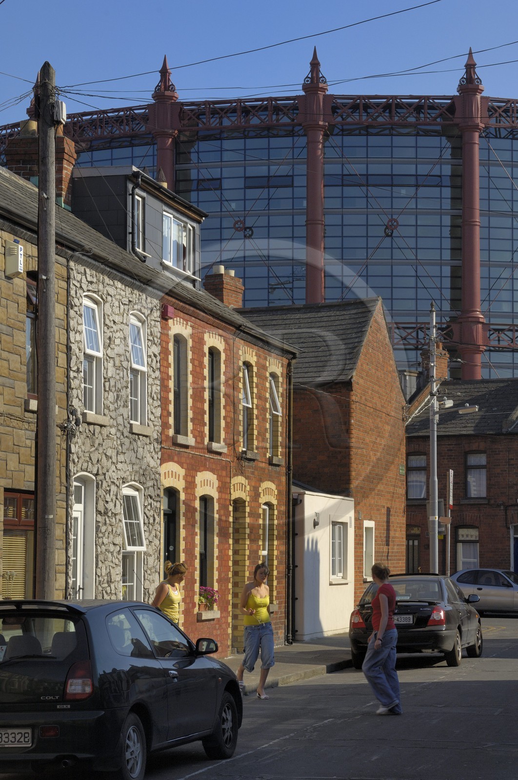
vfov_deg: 22.7
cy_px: 390
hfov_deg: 15.1
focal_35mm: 90
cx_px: 259
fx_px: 1948
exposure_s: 1/160
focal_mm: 60
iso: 100
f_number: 13
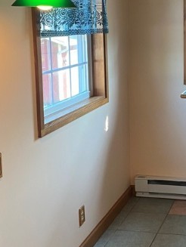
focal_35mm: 61
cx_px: 175
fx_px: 436
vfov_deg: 31.4
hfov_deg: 23.3
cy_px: 79
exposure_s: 1/60
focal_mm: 4.25
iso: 100
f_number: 1.8
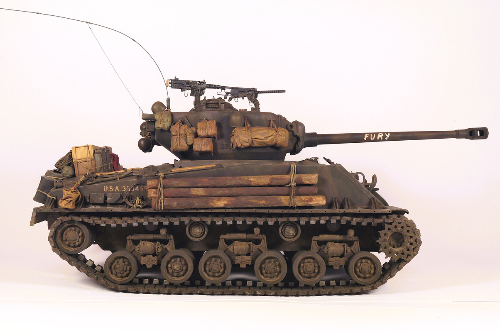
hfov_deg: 46.4
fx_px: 583
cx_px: 250
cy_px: 166
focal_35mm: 42
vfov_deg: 31.8
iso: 100
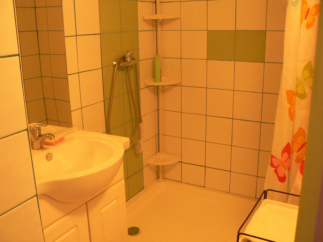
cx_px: 162
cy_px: 121
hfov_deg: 51.4
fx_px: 336
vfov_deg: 39.7
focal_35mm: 36
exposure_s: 1/10
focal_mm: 6
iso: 200
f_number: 2.8
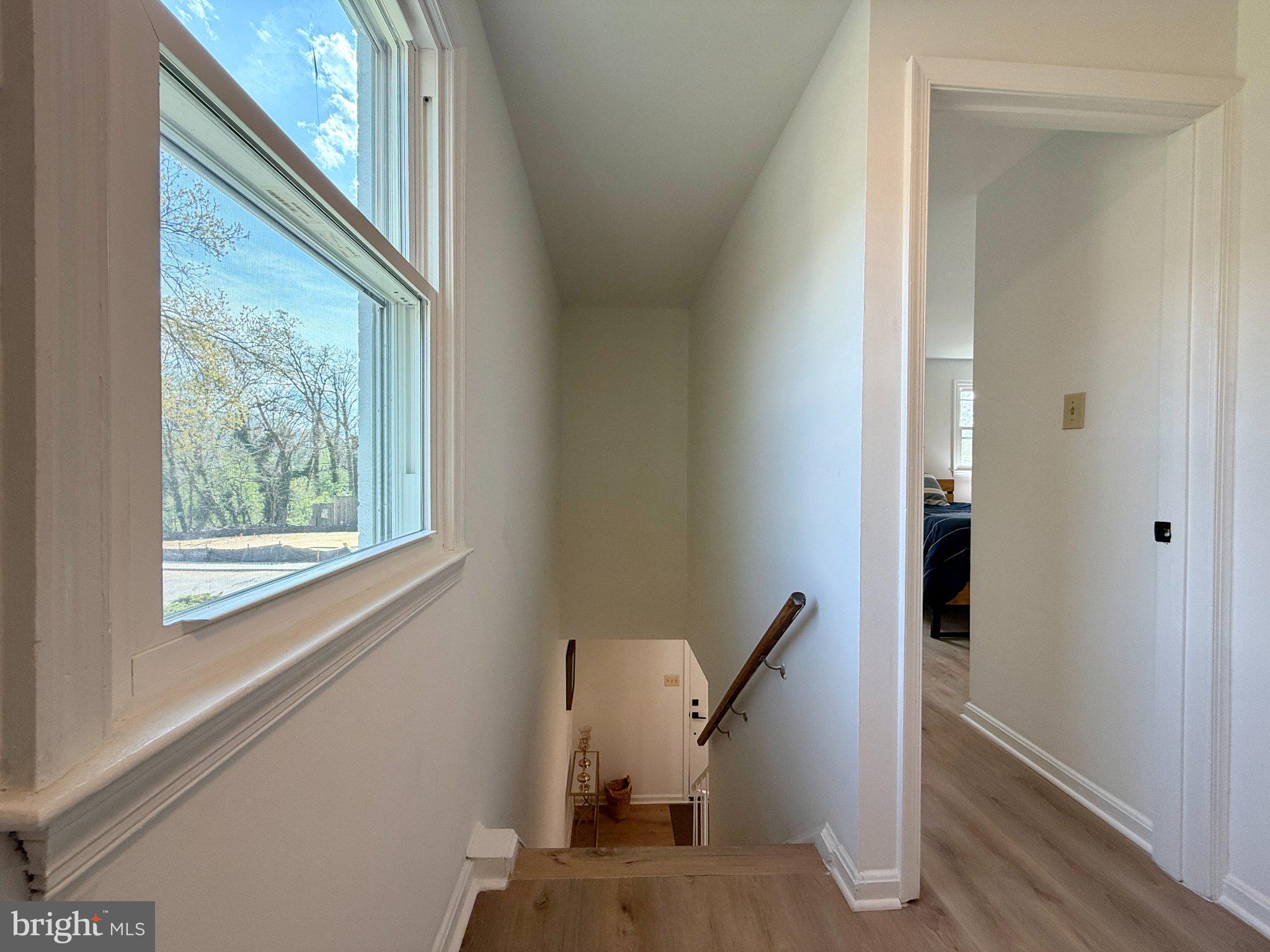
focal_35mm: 14
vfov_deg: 85.7
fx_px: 514
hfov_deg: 102.1
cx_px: 635
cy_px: 476
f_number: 2.2
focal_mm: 2.22
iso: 50
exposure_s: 1/130
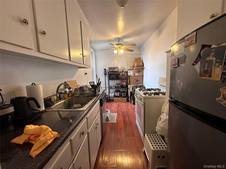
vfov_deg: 85.7
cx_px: 113
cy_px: 84
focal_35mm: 14
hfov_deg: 102.1
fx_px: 91
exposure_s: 1/60
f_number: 2.2
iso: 250
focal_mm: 2.22
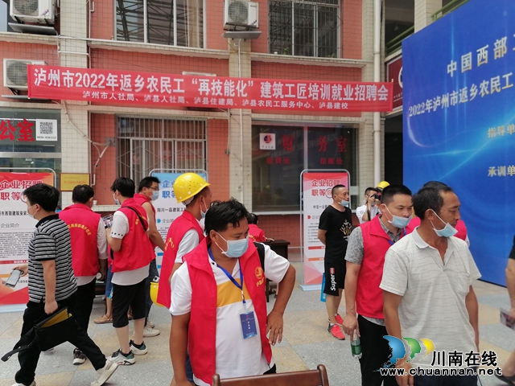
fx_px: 402
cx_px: 258
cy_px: 193
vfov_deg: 51.4
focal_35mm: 27
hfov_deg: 65.3
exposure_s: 1/763
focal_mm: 5.3
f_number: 1.8
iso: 160
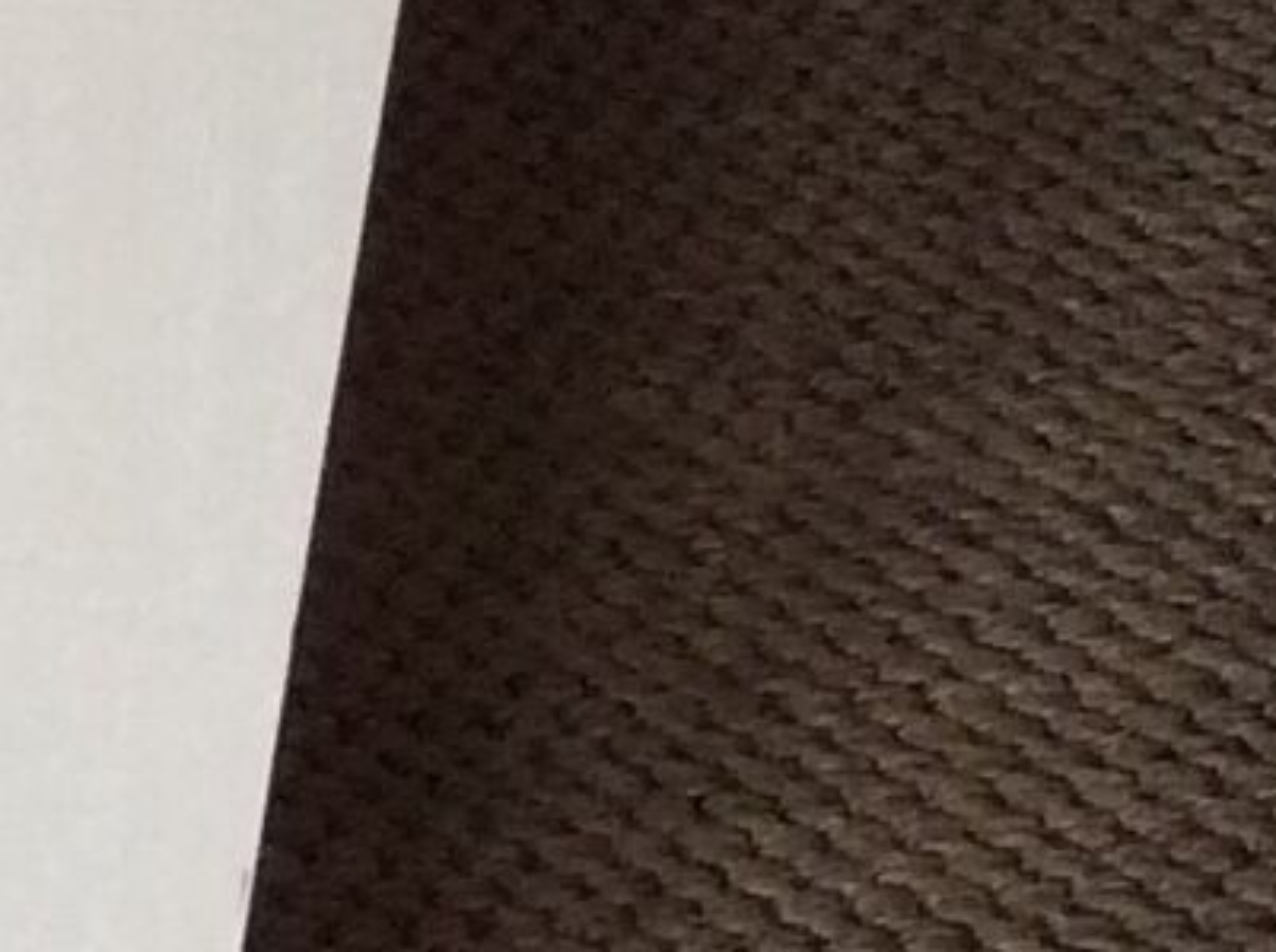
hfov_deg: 9.2
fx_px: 7614
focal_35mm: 207
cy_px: -41
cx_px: -967
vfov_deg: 7.1
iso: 80
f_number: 2.4
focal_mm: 3.3
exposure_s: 1/25
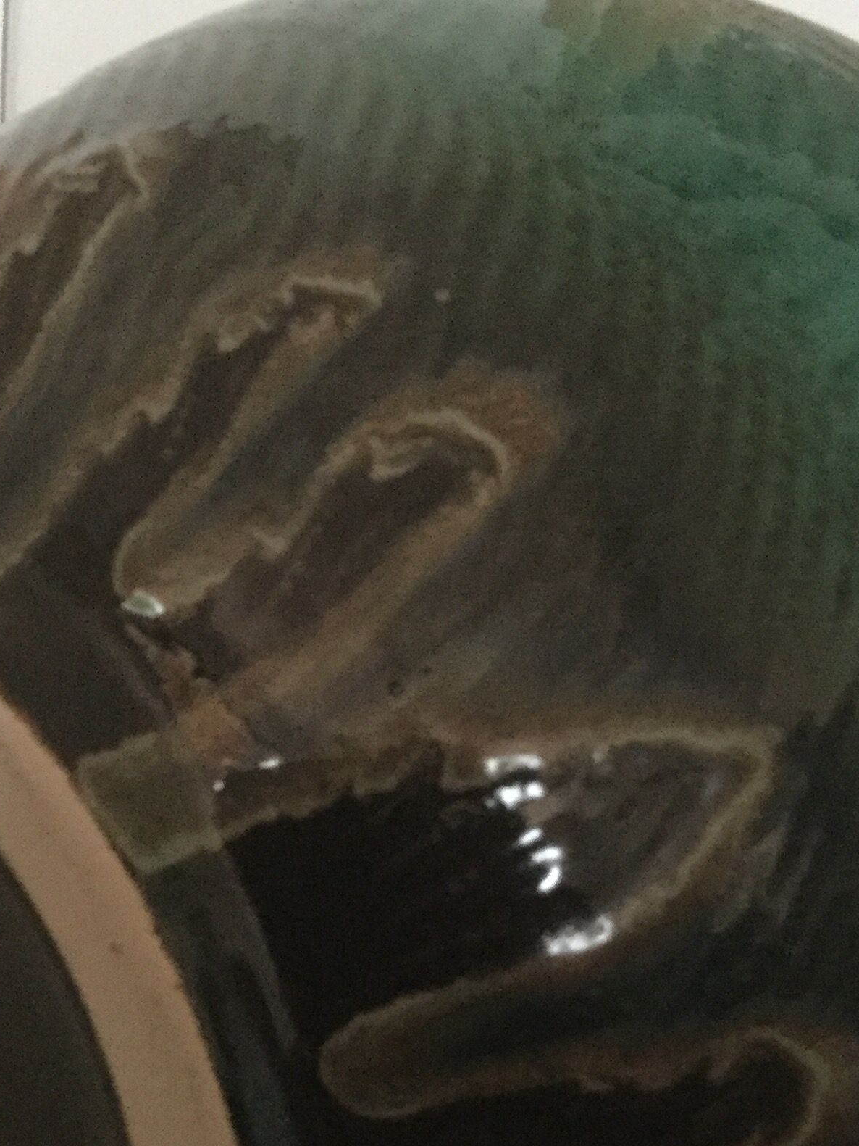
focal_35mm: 64
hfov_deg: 22.9
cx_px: 447
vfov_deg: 29.7
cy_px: 893
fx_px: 2117
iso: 500
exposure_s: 1/17
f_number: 2.4
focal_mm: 3.3
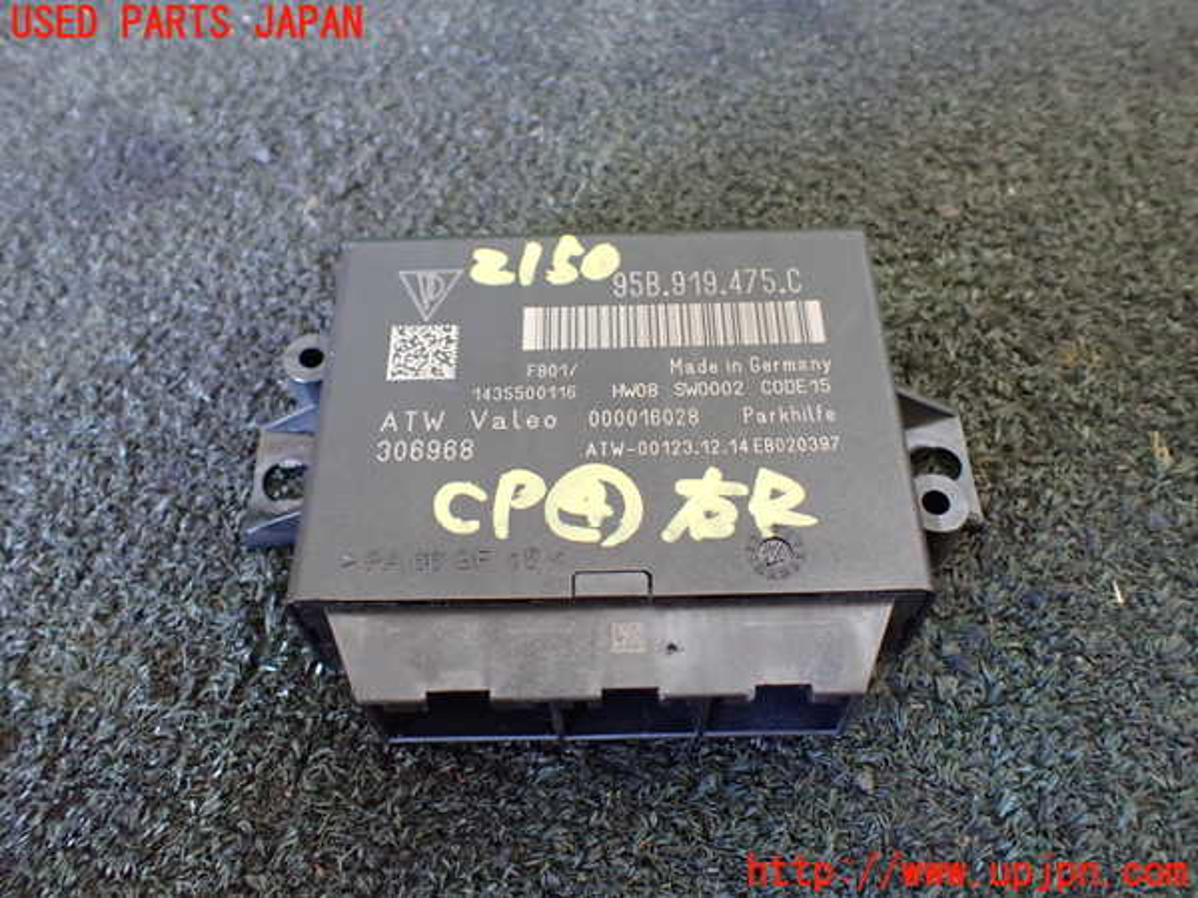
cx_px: 599
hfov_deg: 60.0
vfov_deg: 46.8
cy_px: 449
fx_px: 1038
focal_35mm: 30
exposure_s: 1/50
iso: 800
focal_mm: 5.4
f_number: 2.3
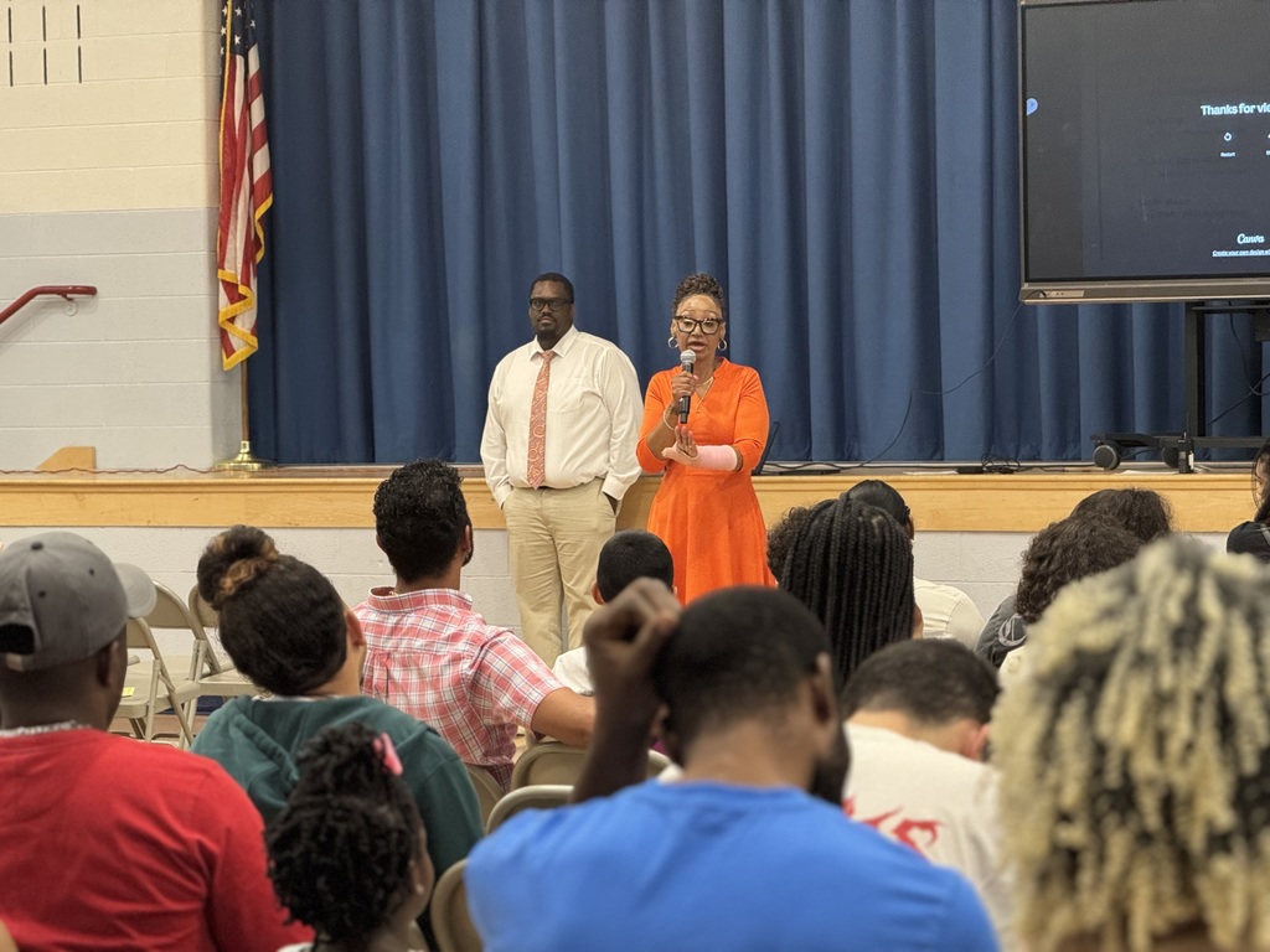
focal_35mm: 120
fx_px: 4403
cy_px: 476
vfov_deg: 12.3
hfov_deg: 16.4
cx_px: 635
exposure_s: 1/60
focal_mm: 15.66
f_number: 2.8
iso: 250
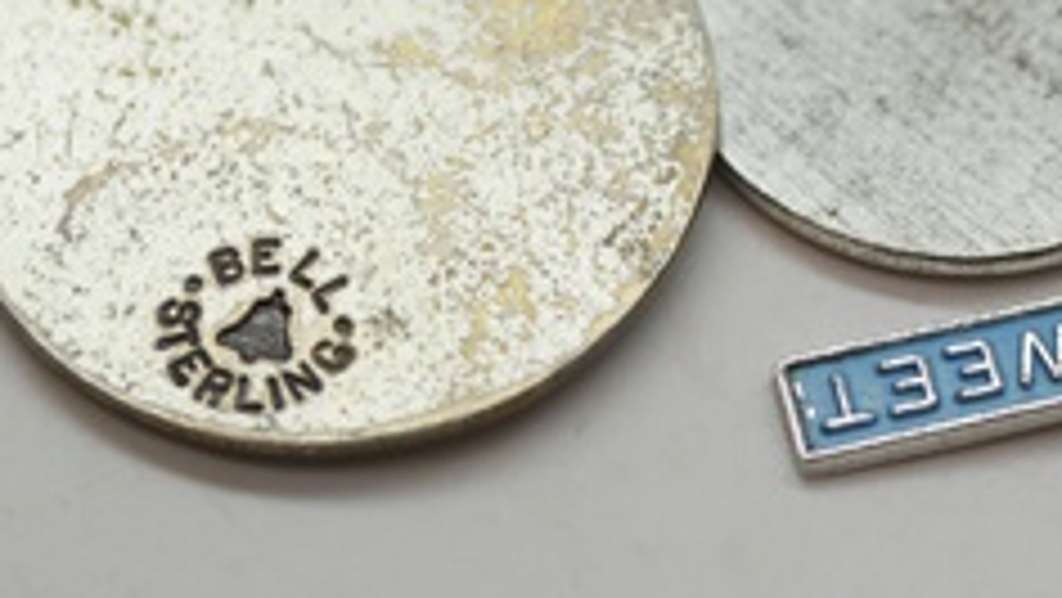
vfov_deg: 9.5
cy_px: 175
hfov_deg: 16.5
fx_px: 3606
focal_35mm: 128
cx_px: 968
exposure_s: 1/200
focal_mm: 32
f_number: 7.1
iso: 200
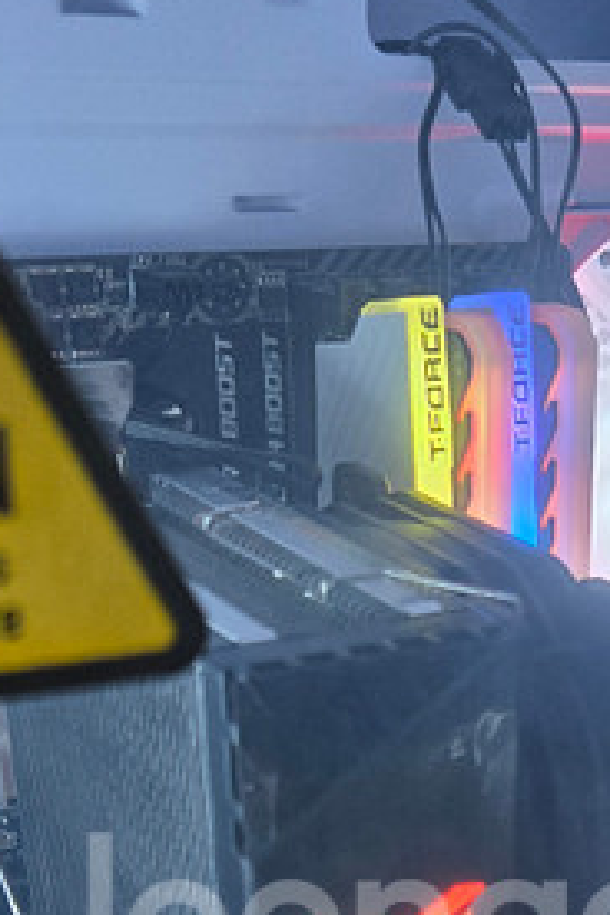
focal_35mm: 65
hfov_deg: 20.2
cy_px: 928
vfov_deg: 28.9
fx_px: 1652
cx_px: 618
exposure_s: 1/120
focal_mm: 5.4
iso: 200
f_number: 1.8
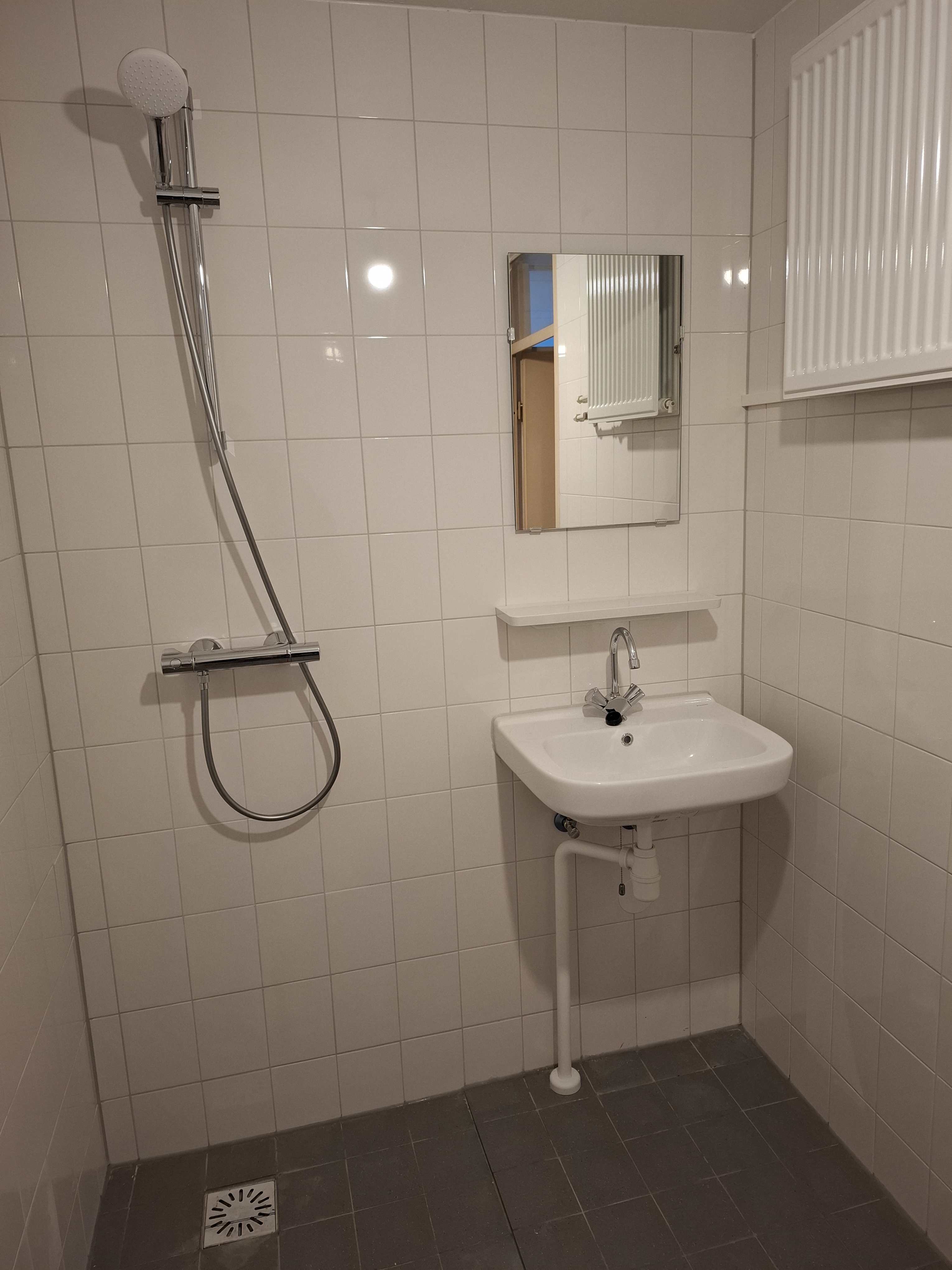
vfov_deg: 73.9
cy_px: 635
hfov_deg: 58.9
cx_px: 476
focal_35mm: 23
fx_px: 843
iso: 250
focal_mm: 5.54
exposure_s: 1/33
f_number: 1.8
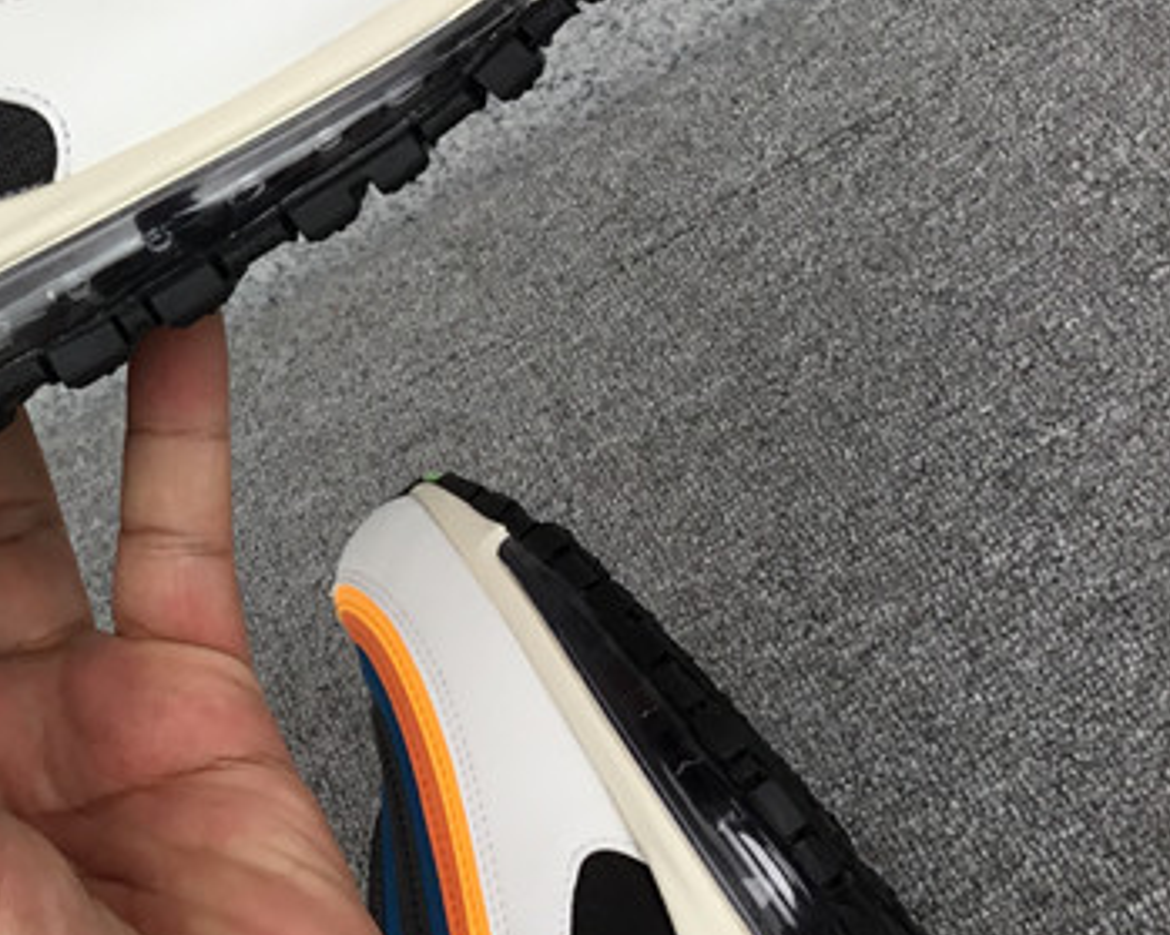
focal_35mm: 78
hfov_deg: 23.0
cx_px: -111
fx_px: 2700
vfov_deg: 19.3
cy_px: 79
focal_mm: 3.3
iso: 25
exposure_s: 1/100
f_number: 2.4
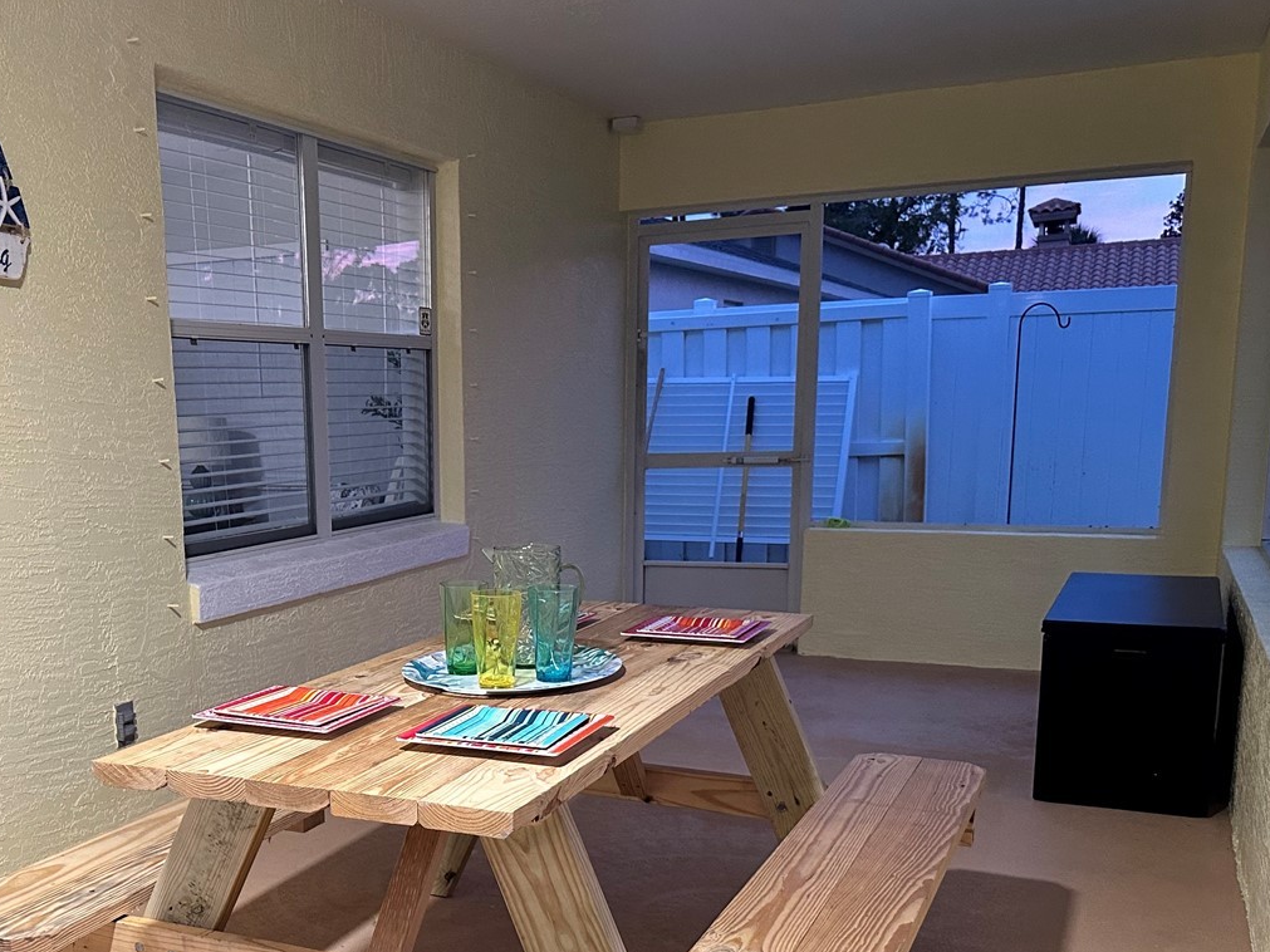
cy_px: 679
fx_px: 1394
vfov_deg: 37.1
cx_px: 388
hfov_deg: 47.9
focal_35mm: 38
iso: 400
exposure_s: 1/60
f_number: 1.78
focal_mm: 6.86
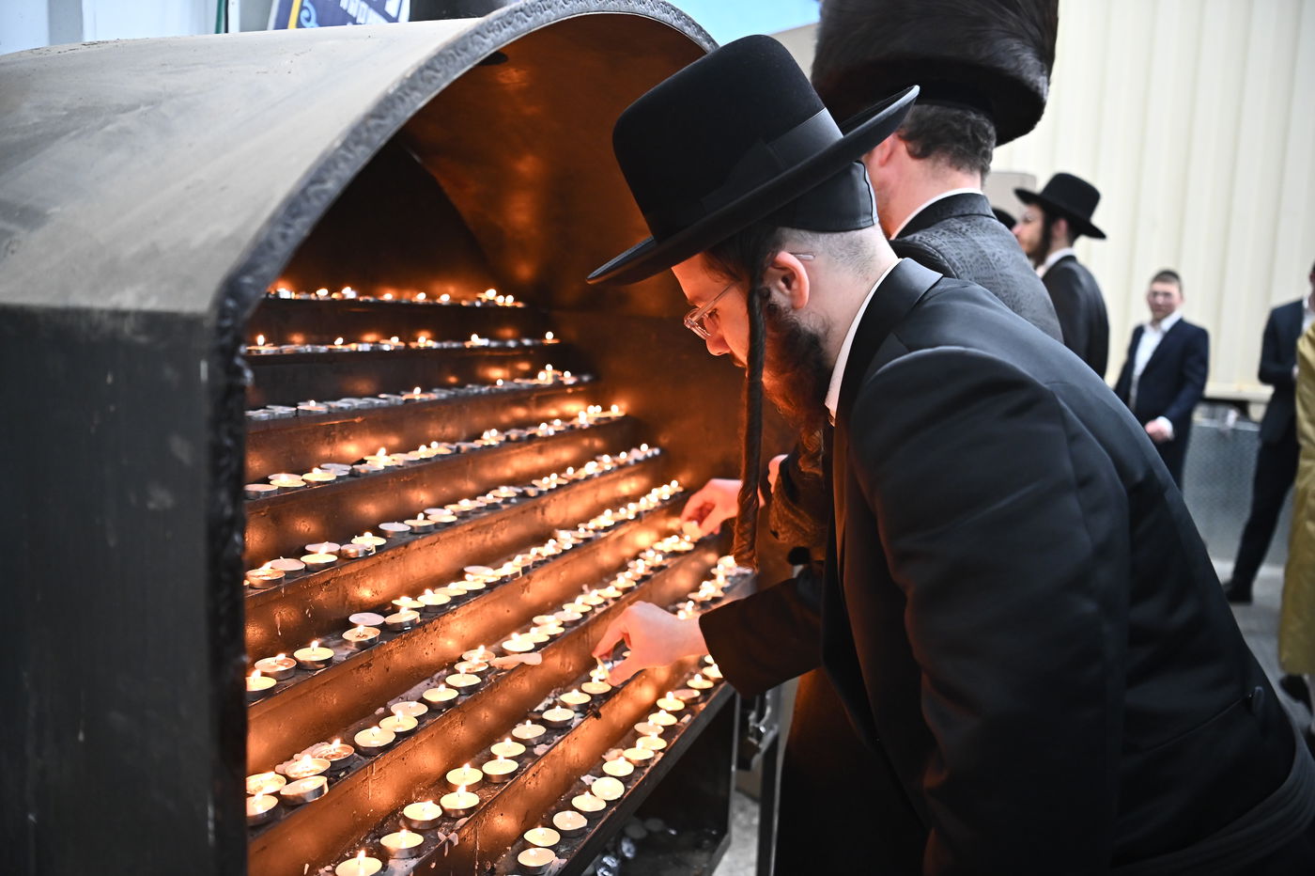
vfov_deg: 43.6
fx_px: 1095
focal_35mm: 30
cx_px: 658
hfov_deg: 62.0
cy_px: 438
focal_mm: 30
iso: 3200
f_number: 2.8
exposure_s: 1/200
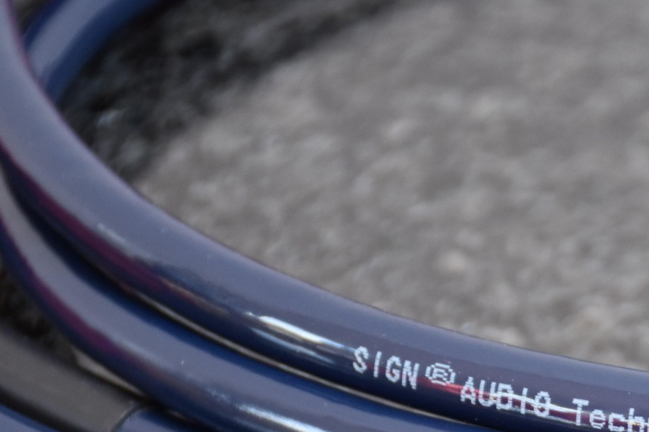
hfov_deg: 8.1
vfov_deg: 5.4
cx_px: 872
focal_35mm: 252
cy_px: 530
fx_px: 4542
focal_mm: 60
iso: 640
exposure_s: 1/60
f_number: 5
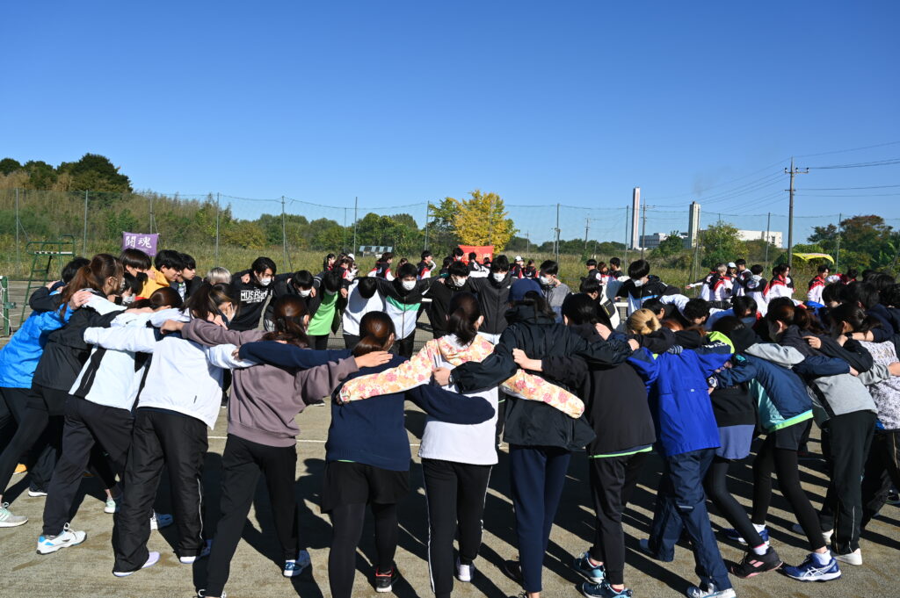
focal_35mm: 30
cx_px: 450
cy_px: 299
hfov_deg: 62.0
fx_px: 749
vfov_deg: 43.5
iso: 100
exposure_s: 1/400
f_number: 8
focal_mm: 30
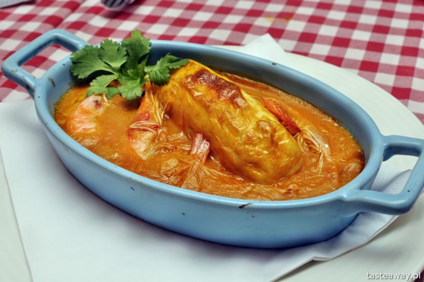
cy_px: 141
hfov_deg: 37.9
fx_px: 618
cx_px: 212
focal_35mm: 52
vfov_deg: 25.7
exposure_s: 1/60
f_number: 10
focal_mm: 35
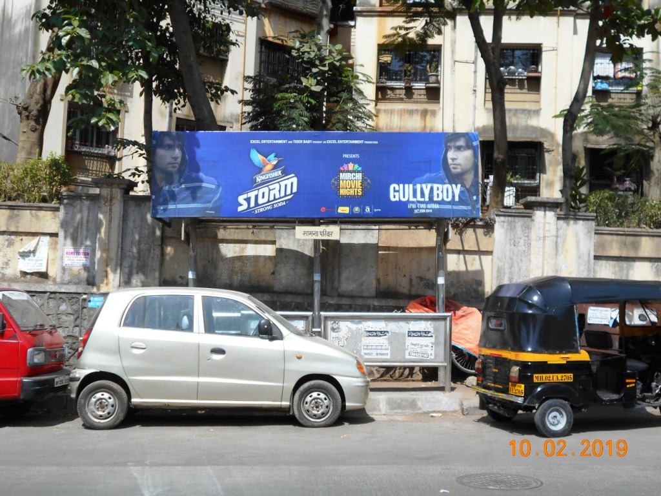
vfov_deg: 32.9
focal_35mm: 44
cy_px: 248
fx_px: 840
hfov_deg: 42.9
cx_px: 330
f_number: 4.2
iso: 80
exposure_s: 1/500
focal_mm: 7.7
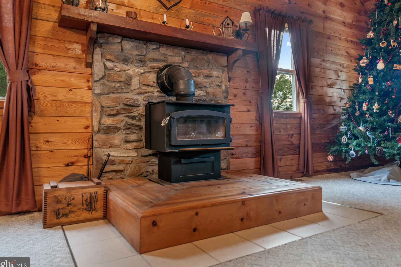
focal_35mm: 24
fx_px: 267
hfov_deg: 73.7
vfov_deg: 53.1
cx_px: 193
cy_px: 133
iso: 125
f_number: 4
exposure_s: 1/6
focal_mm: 23
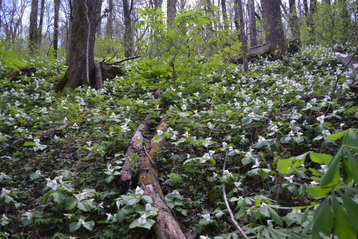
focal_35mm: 27
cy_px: 120
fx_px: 269
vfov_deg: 47.9
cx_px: 179
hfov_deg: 67.4
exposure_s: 1/500
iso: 400
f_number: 3.5
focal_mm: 18
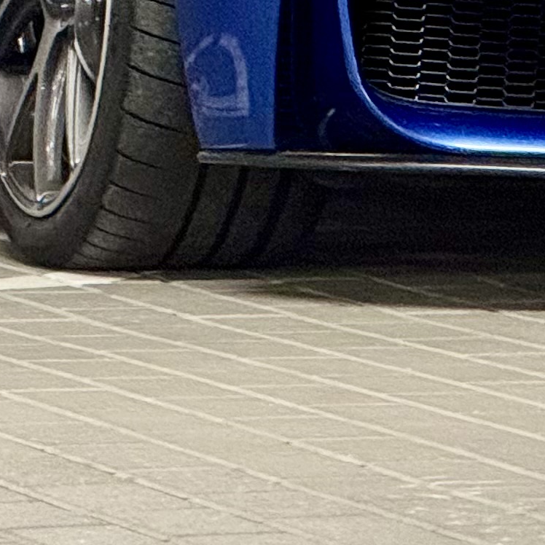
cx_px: 619
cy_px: -393
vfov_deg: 3.1
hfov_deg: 3.1
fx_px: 10189
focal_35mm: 572
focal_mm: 15.66
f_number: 2.8
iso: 400
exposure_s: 1/50
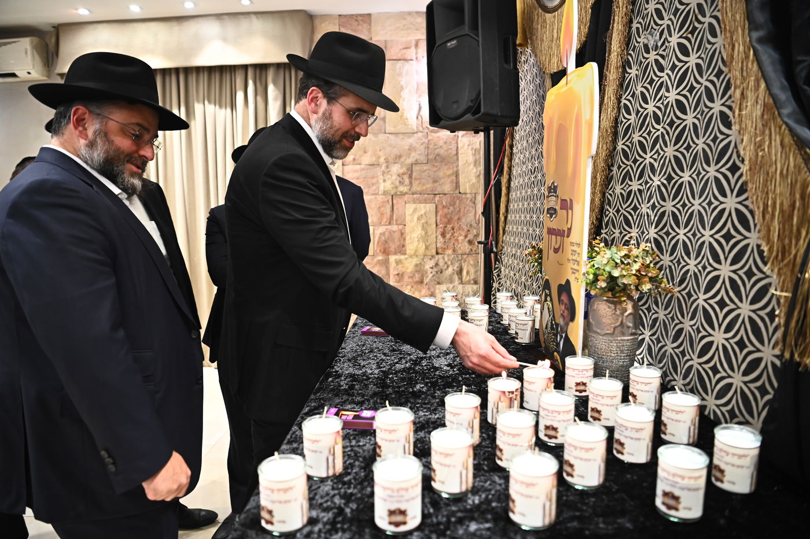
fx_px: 540
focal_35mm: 24
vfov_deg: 53.1
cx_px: 405
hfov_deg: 73.8
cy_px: 270
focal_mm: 24
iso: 2000
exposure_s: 1/80
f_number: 2.8
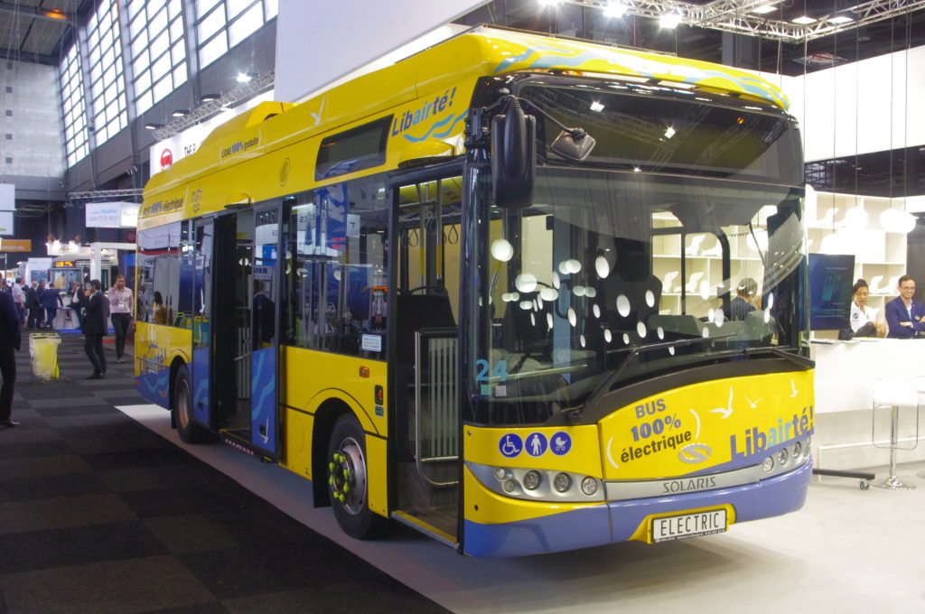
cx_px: 462
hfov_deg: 53.2
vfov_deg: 36.8
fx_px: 924
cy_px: 307
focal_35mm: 36
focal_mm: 24.38
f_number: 10
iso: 1600
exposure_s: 1/50
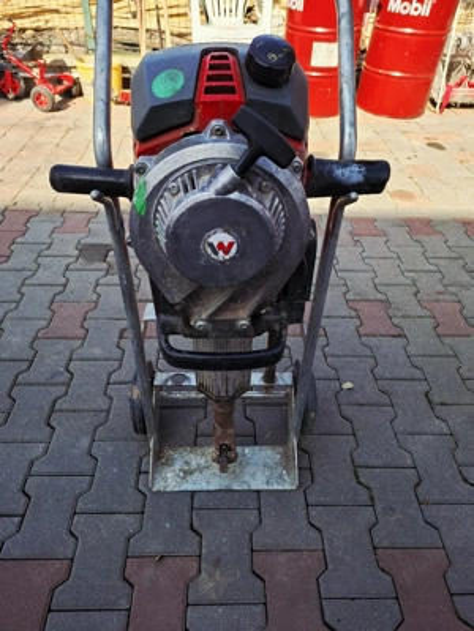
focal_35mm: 23
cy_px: 316
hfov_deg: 58.9
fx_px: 420
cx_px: 237
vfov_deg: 73.9
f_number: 1.8
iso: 50
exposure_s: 1/667
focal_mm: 5.54
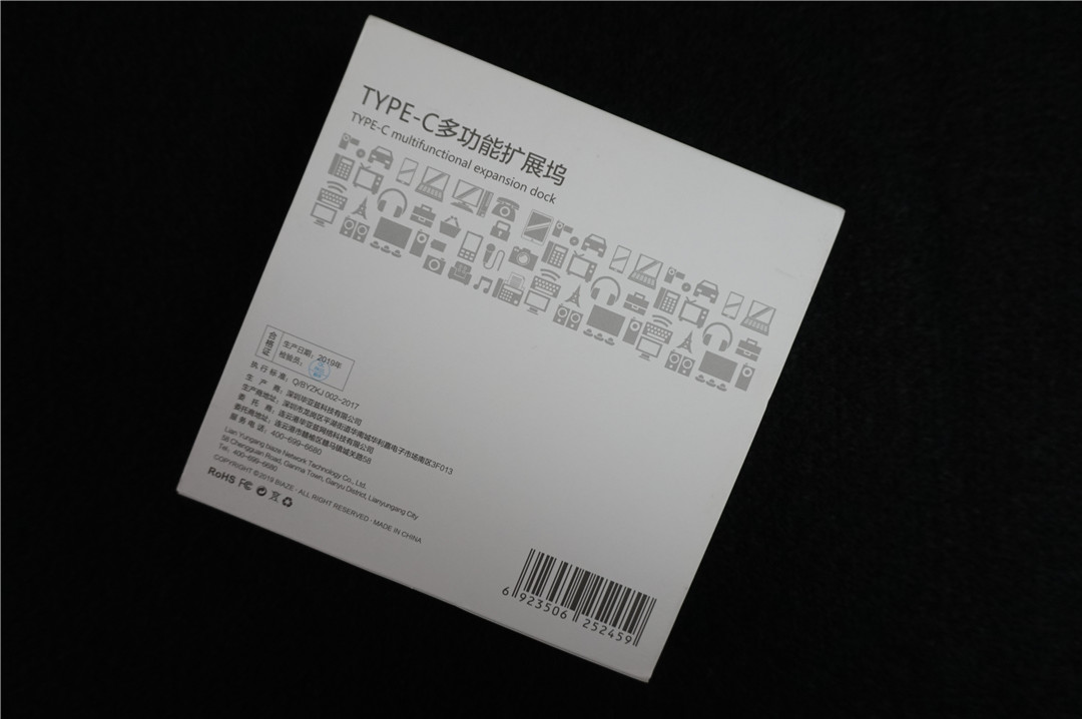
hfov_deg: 64.6
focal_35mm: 28
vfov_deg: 45.6
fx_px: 856
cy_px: 360
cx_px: 541
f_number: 4
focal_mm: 19
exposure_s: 1/60
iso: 400
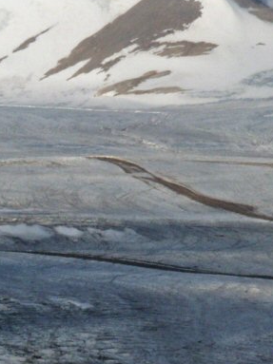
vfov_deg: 3.3
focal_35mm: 592
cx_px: -145
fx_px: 6229
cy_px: 315
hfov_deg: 2.5
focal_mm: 43.44
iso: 100
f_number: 7.1
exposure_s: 1/320
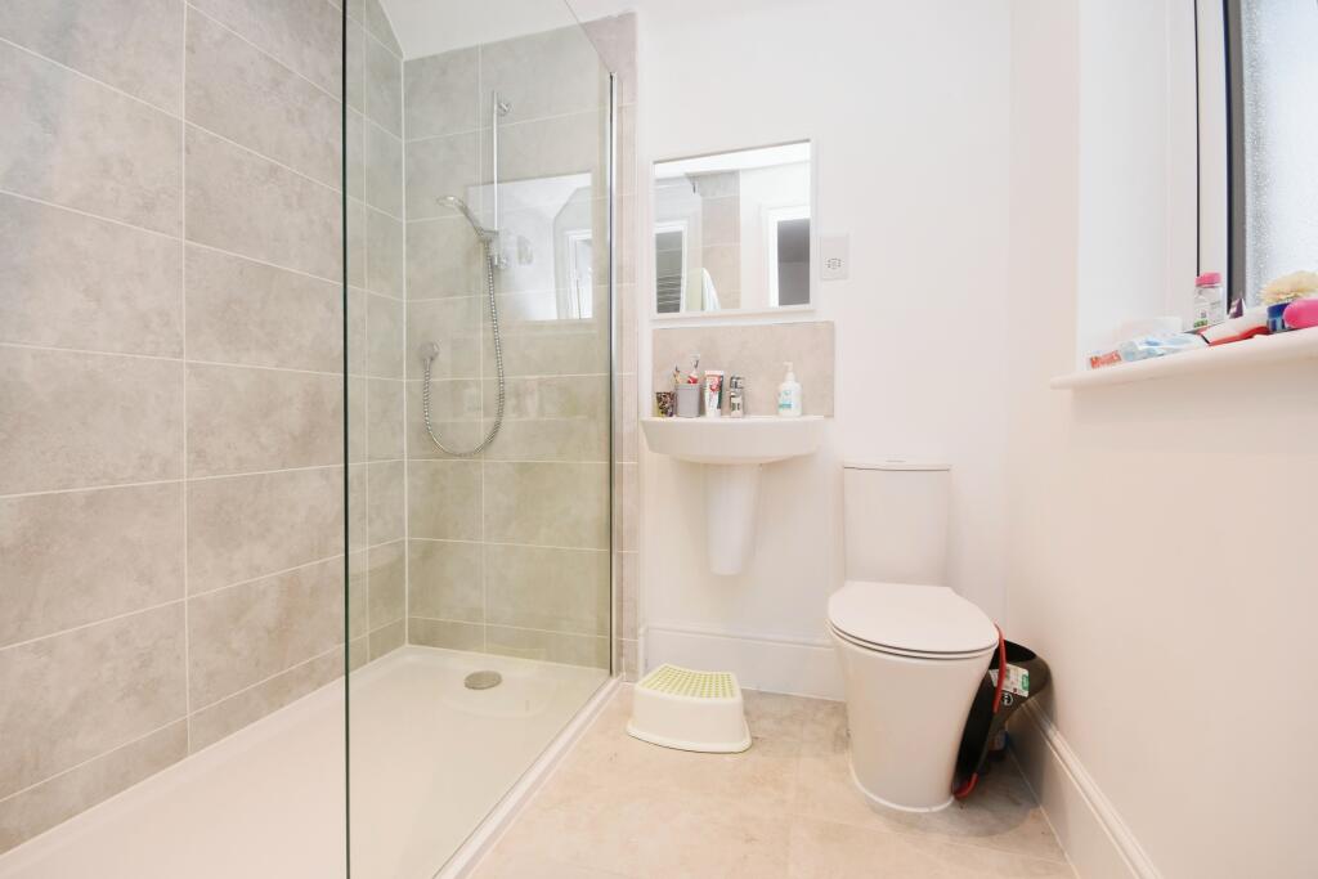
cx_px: 659
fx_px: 549
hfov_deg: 100.4
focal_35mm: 15
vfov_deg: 77.3
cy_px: 440
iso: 640
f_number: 8
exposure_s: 1/30
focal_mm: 10
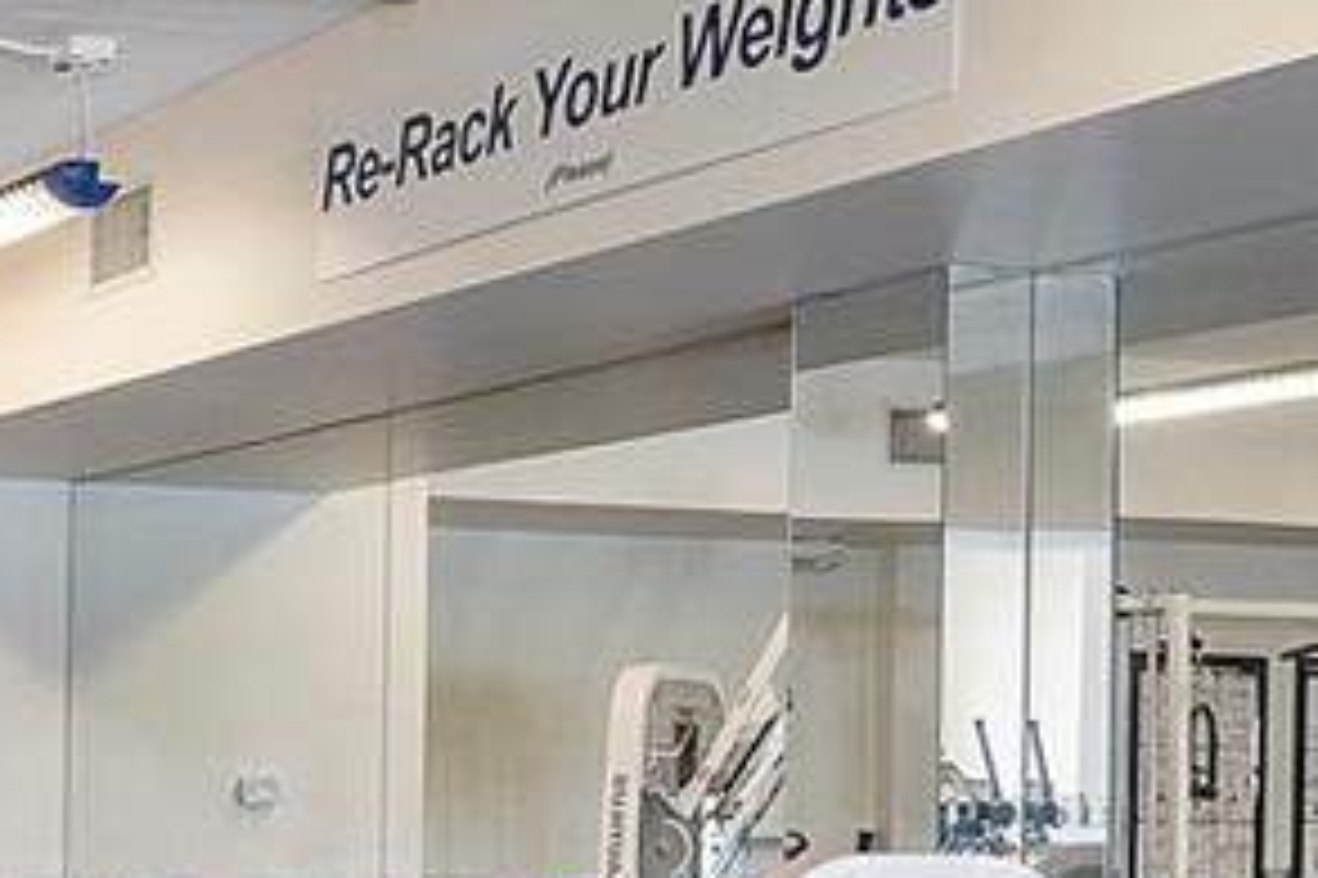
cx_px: -409
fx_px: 3000
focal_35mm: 82
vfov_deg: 16.4
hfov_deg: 22.2
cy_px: 815
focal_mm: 10
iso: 160
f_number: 11
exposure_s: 1.3
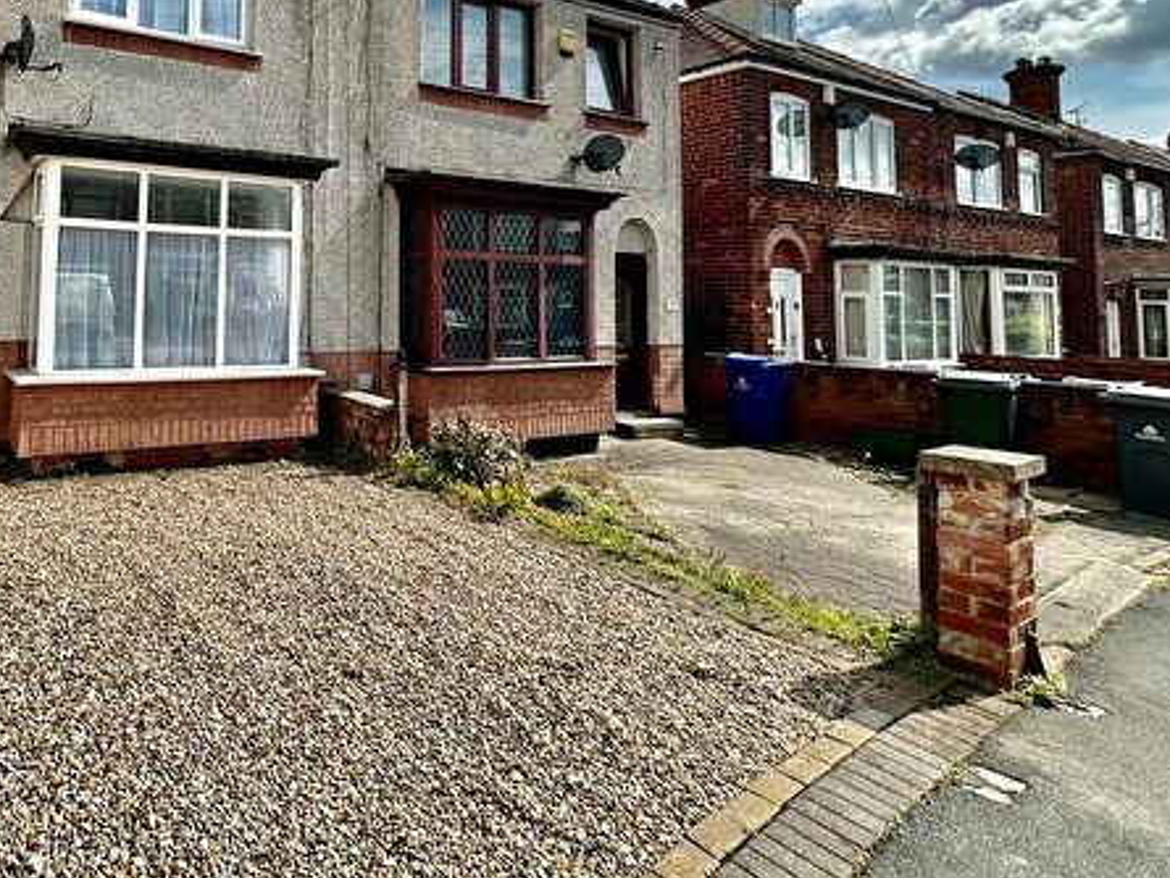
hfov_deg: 69.9
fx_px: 744
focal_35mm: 22
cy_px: 248
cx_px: 258
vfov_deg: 58.7
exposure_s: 1/1350
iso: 50
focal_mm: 2.22
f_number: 2.2
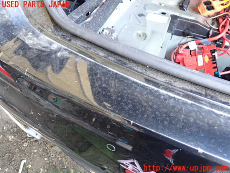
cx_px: 115
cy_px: 86
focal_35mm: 30
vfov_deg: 46.8
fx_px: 199
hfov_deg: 60.0
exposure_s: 1/30
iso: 400
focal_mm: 5.4
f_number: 2.3
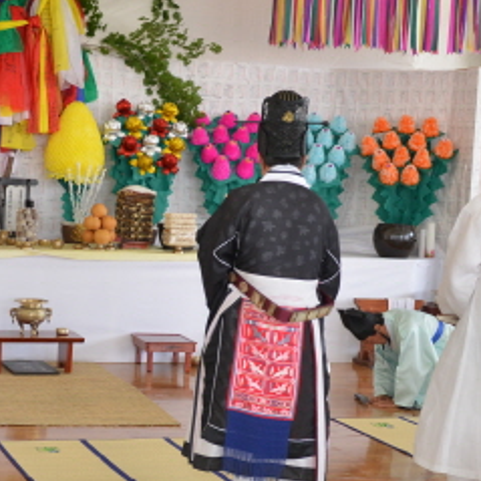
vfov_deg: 22.4
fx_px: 1210
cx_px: 141
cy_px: 307
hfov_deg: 22.3
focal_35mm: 77
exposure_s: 1/200
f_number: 5
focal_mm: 24
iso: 500
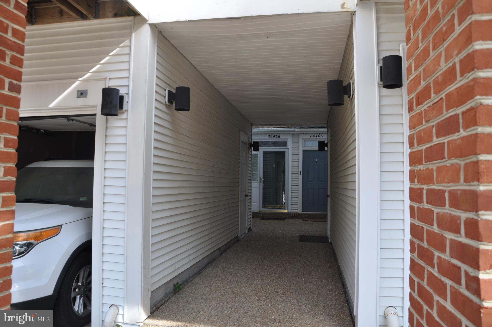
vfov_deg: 47.8
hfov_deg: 67.4
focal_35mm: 27
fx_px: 369
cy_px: 164
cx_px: 246
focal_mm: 18
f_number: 6.3
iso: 200
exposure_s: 1/160
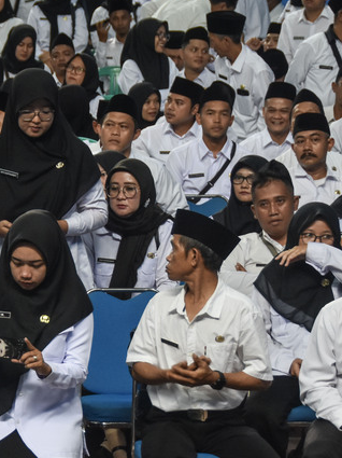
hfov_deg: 6.9
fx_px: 2823
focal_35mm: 214
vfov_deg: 9.2
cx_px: 34
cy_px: 316
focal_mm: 70
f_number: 5
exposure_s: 1/100
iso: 800
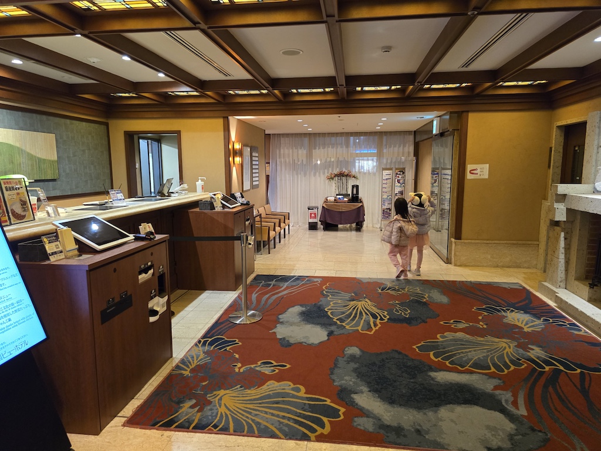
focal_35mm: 23
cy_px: 226
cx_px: 300
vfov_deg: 58.9
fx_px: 399
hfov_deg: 73.9
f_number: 1.7
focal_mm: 6.3
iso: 800
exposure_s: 1/100
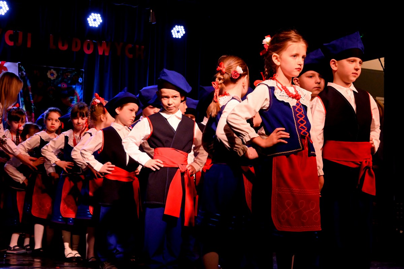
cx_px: 202
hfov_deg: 29.2
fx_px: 774
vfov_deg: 19.7
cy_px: 134
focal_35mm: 69
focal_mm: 46
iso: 3200
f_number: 7.1
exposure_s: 1/500
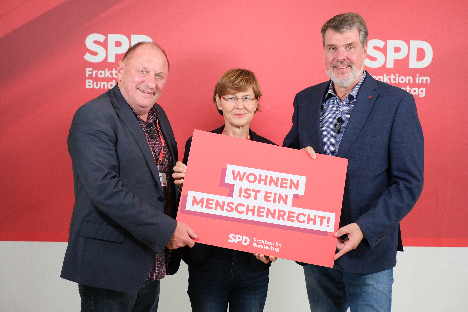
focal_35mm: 53
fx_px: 689
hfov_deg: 37.5
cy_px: 156
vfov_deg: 25.5
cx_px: 234
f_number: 2.8
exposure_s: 1/160
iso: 1000
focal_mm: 35
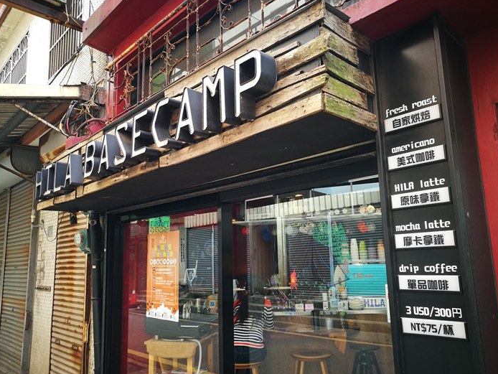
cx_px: 255
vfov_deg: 49.8
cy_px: 191
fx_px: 403
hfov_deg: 63.4
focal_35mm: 28
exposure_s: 1/60
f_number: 2.2
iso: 80
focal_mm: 4.5
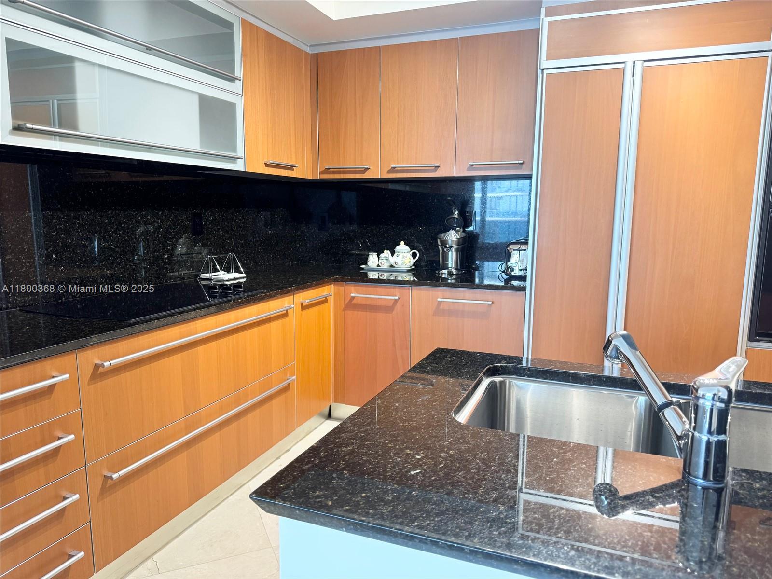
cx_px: 386
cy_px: 290
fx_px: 535
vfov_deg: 56.8
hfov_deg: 71.6
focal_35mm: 24
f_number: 1.78
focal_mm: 6.76
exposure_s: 1/60
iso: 200
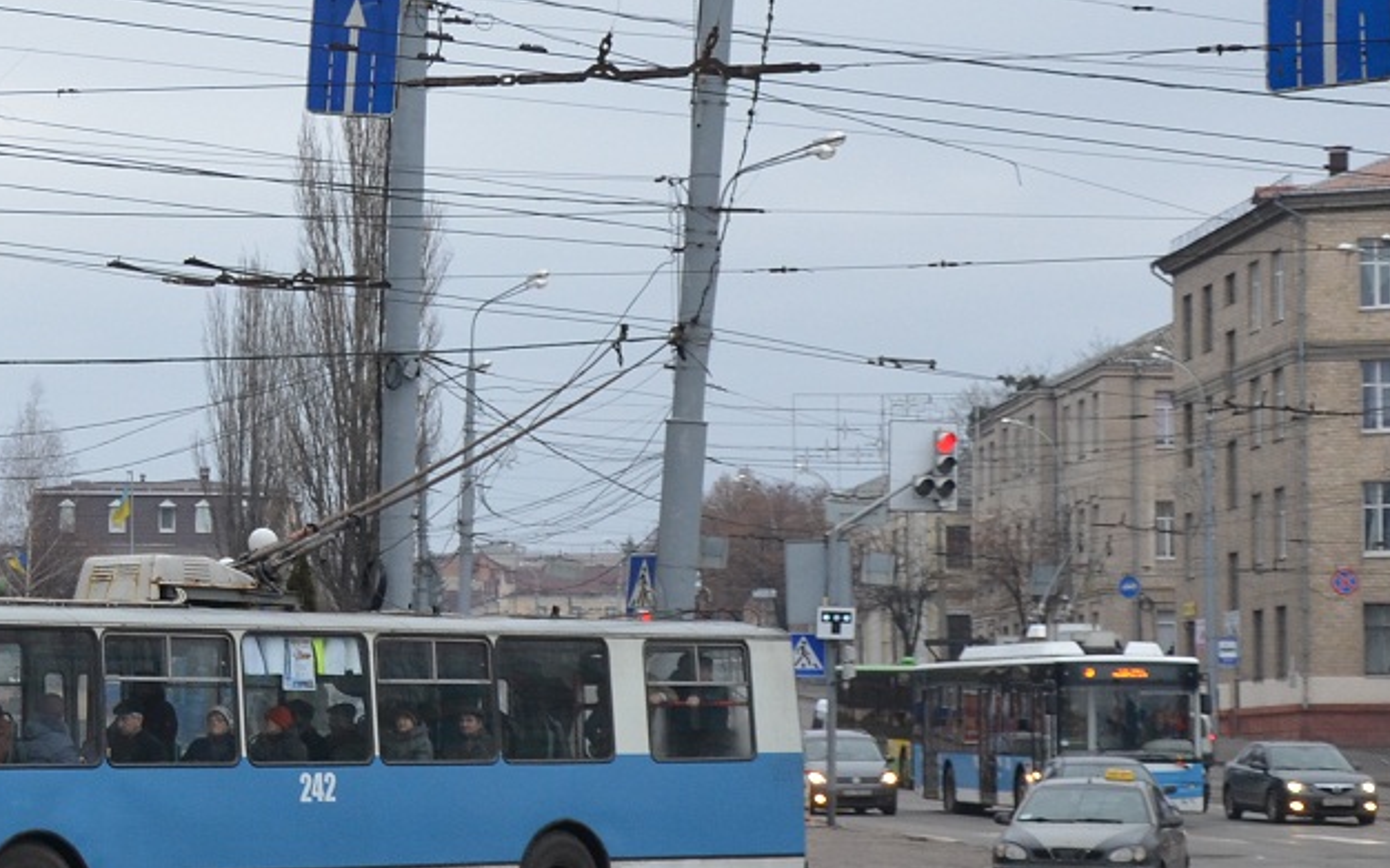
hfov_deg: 26.6
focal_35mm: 76
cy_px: 370
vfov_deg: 17.1
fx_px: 2879
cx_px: 271
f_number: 4.5
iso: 400
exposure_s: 1/250
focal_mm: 26
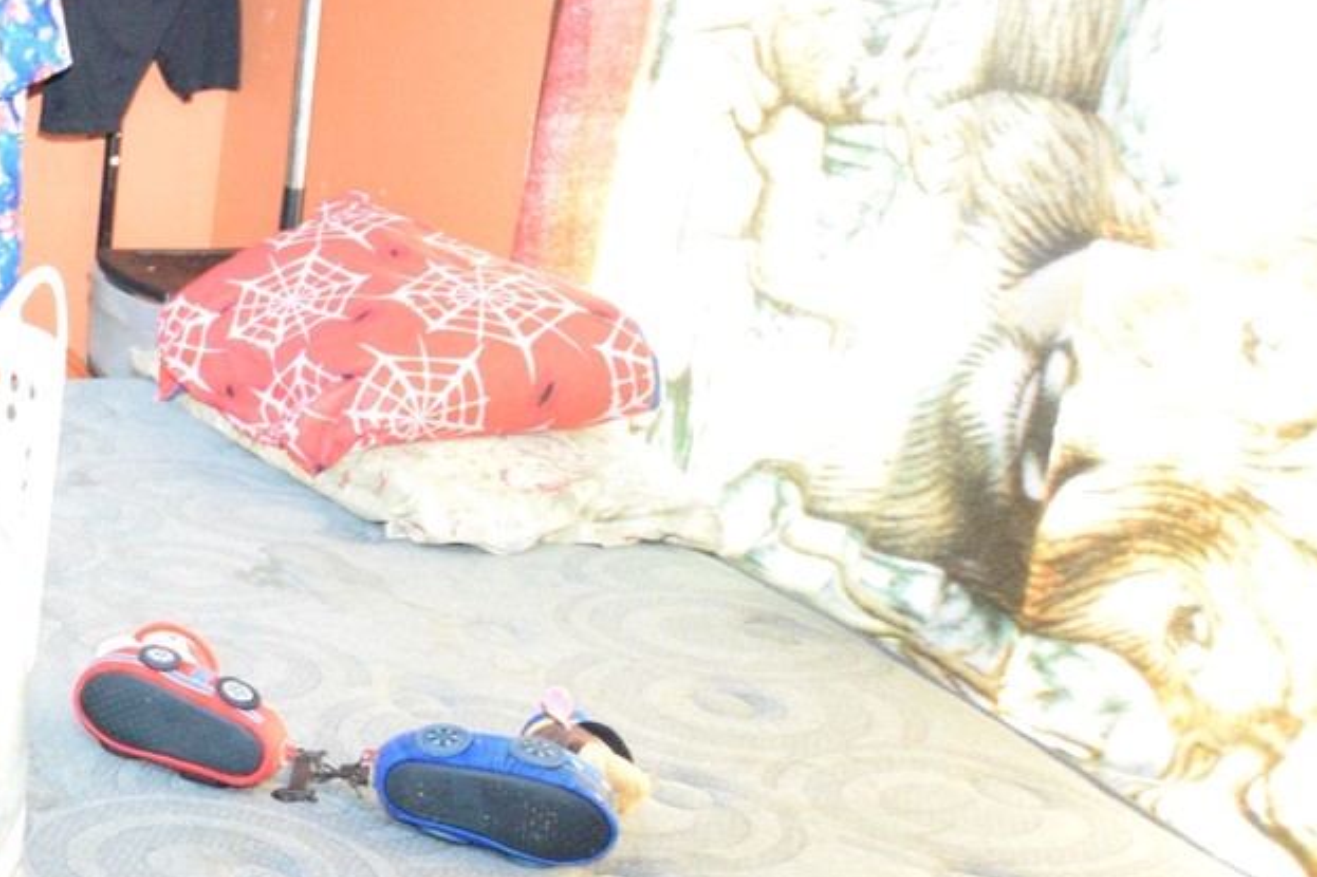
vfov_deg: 27.3
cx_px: -774
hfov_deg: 26.0
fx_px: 1792
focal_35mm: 49
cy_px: 263
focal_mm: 10
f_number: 3.5
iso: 4000
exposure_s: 1/60
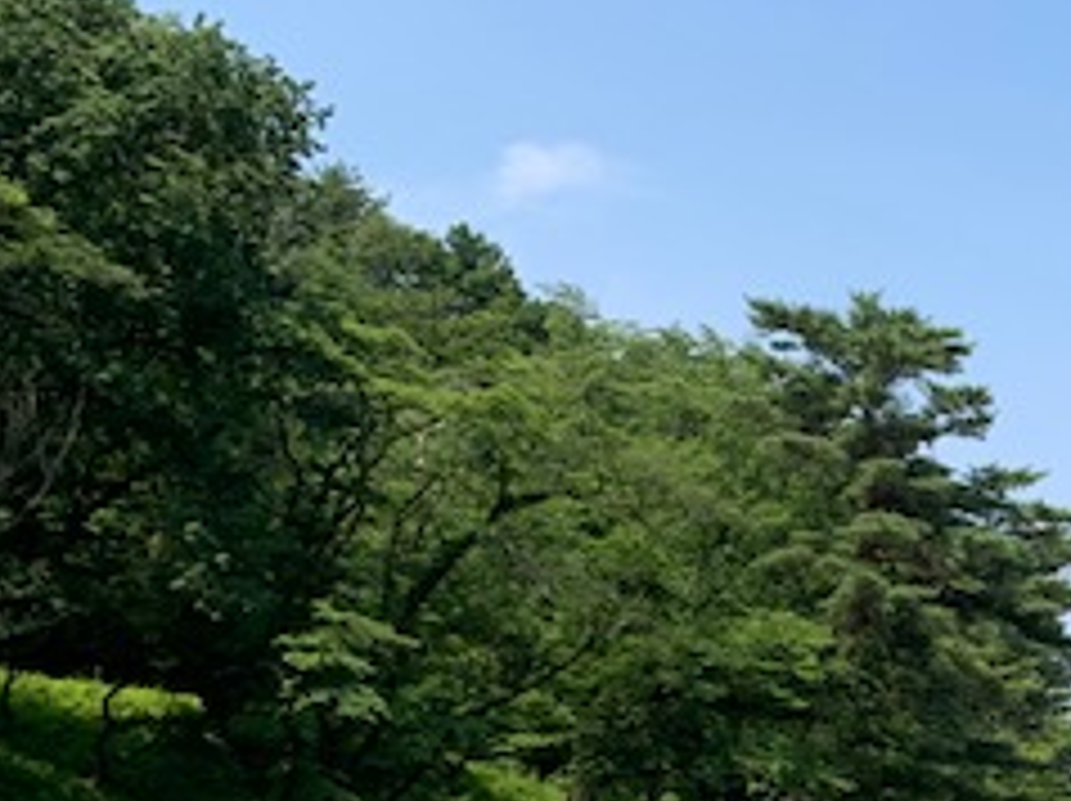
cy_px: 994
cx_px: 1350
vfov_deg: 19.6
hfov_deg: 24.6
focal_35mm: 70
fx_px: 2164
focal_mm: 4.25
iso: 25
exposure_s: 1/1812
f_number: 1.8
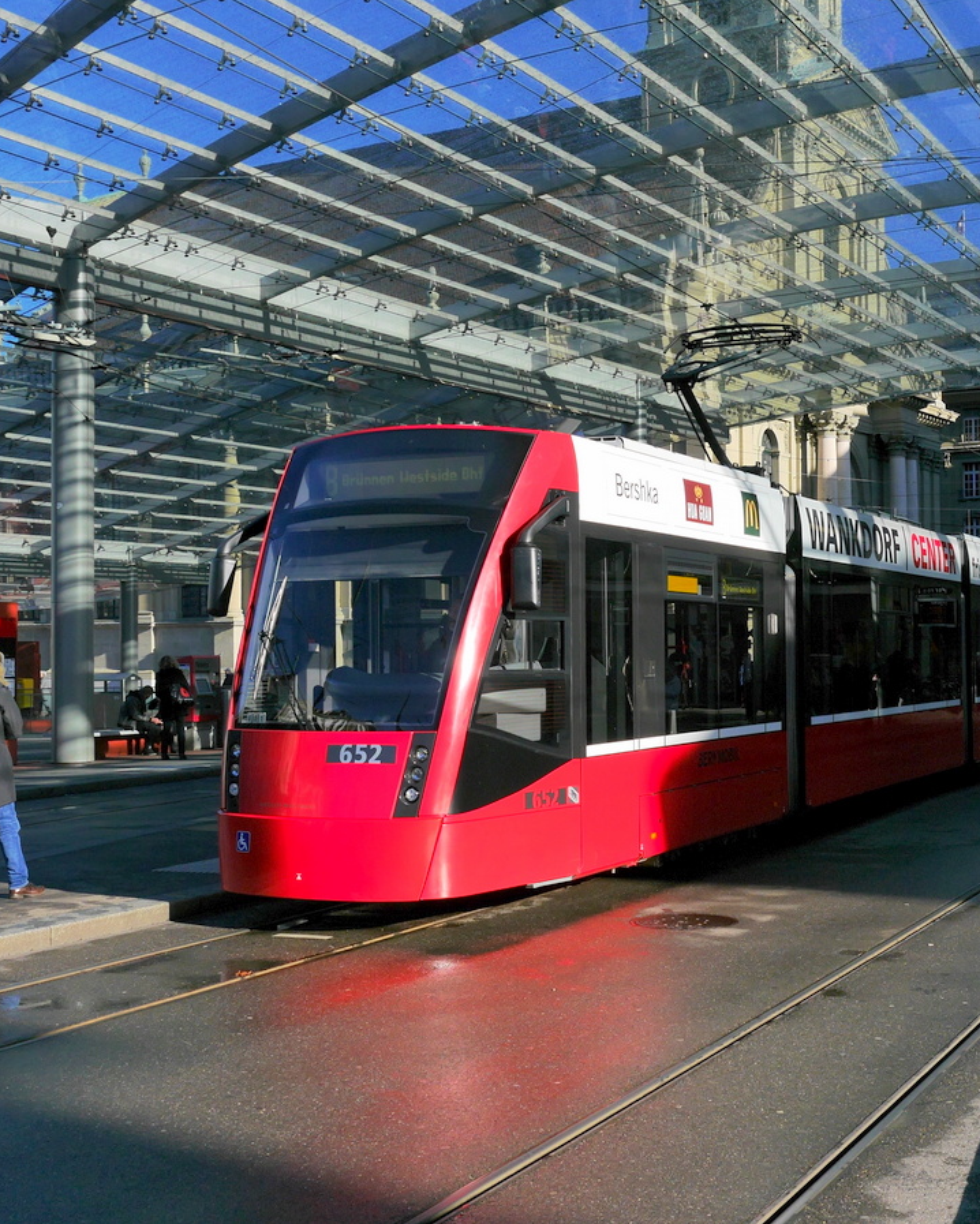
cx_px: 685
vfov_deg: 39.5
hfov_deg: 31.7
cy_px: 613
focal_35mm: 47
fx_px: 1703
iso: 160
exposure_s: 1/400
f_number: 8
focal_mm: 18
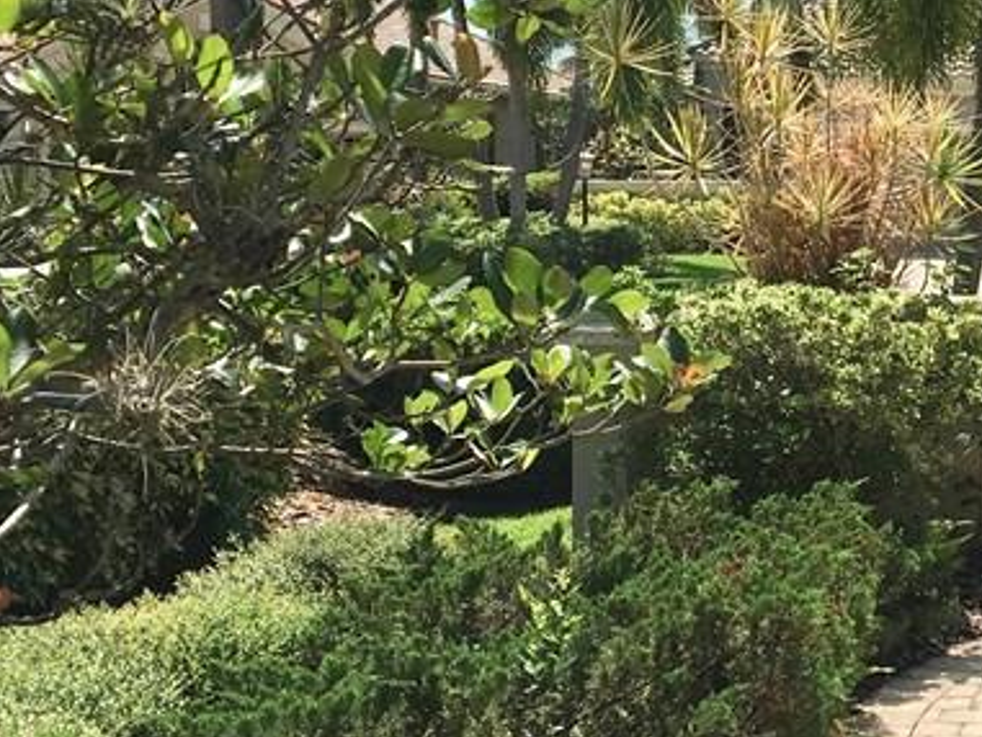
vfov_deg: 18.9
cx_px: 941
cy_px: 245
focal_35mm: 78
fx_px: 2213
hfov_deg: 24.1
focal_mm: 4.15
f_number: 2.2
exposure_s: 1/2079
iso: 25
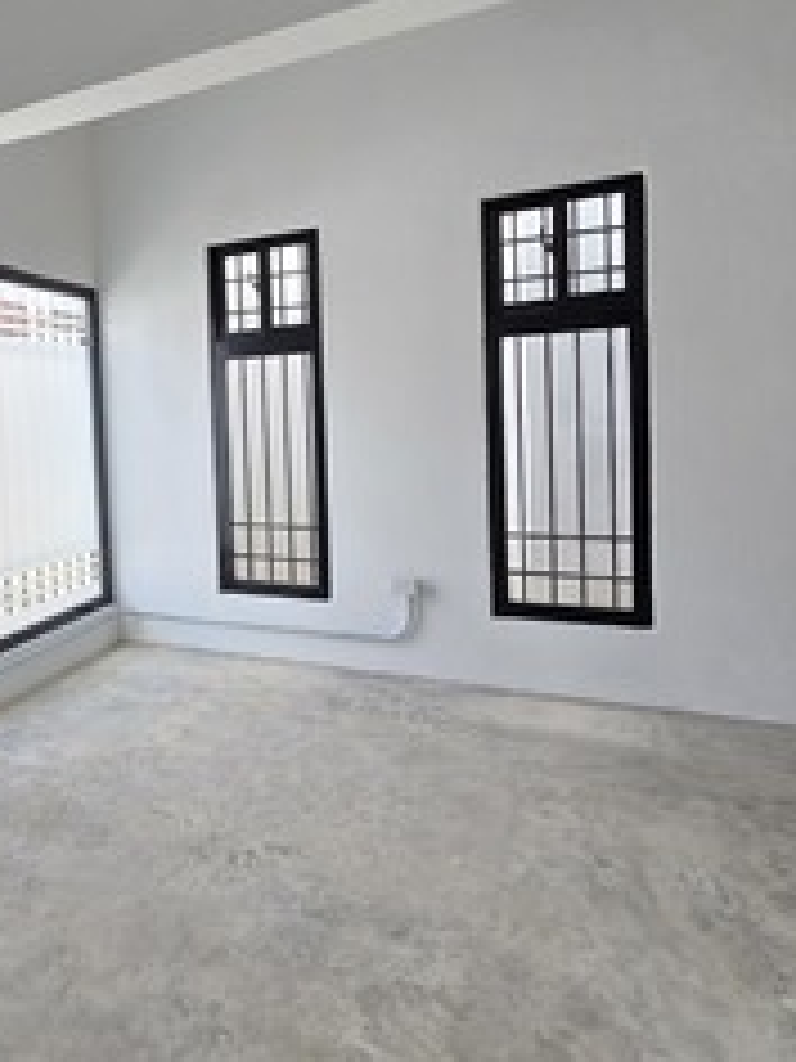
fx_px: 675
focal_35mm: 22
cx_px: 180
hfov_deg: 57.3
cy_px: 459
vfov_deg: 76.0
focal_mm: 2.2
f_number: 2.2
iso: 64
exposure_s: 1/60
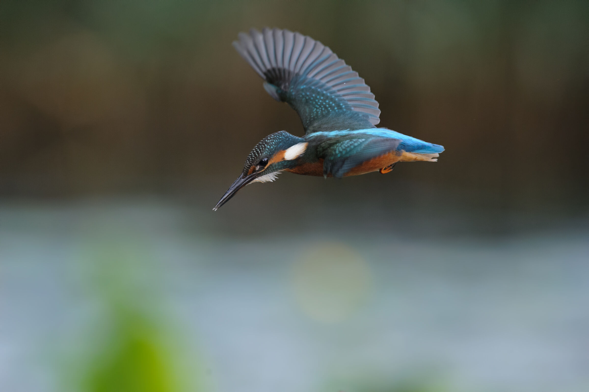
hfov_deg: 4.1
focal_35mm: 500
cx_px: 294
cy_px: 196
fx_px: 8175
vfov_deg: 2.7
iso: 12800
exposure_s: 1/2000
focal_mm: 500
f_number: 5.6
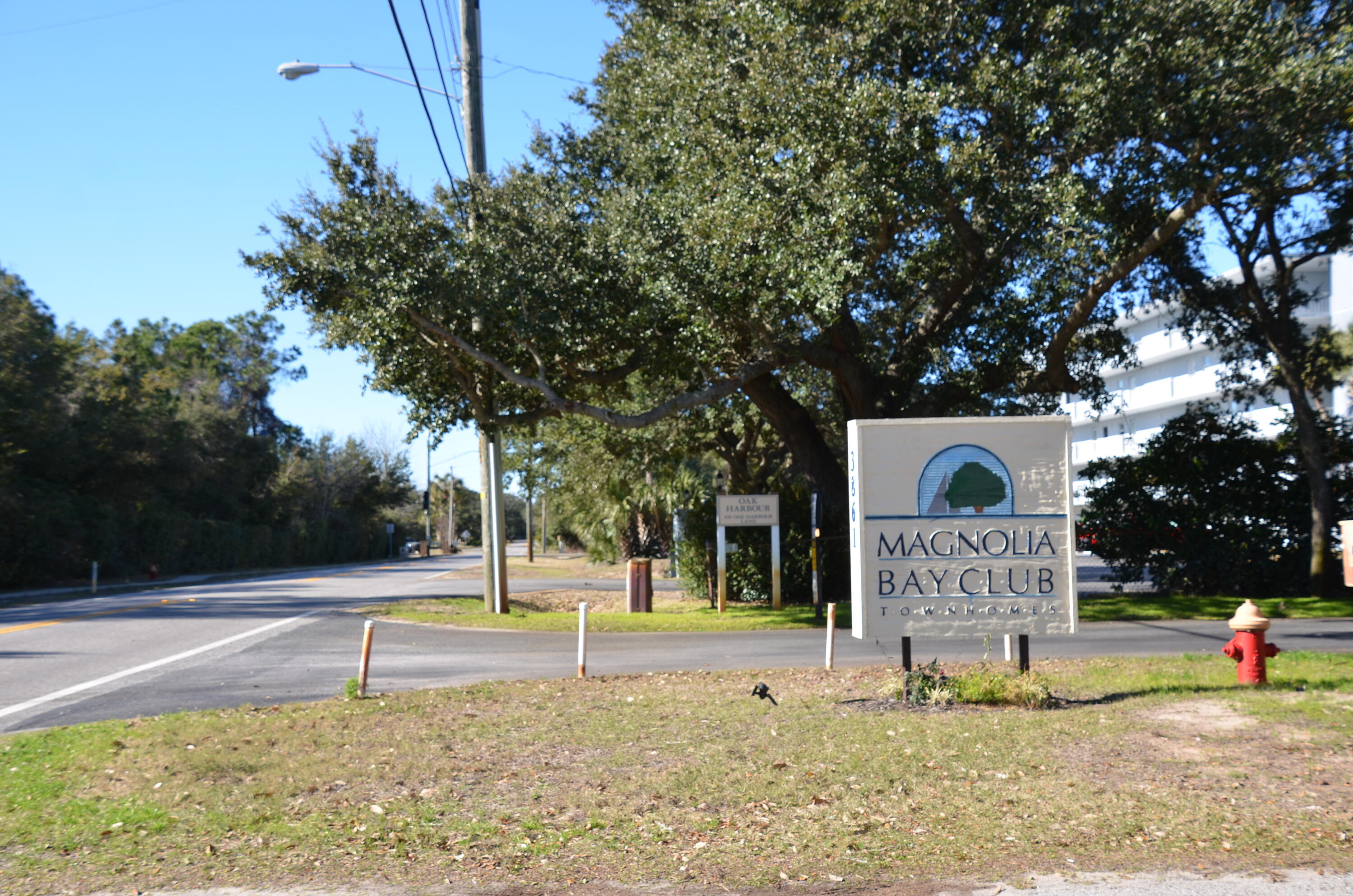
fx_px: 1463
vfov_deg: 34.1
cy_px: 448
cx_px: 676
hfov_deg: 49.6
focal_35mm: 39
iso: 100
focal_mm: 26
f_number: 6.3
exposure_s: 1/250
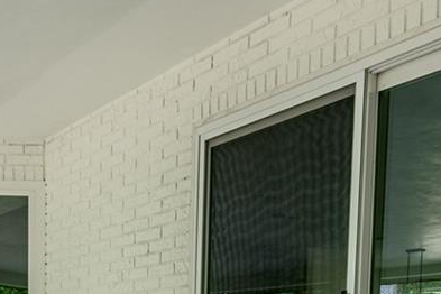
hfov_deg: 35.0
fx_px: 698
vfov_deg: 21.0
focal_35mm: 57
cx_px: 183
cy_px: 411
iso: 400
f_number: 8
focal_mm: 14
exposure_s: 1/60
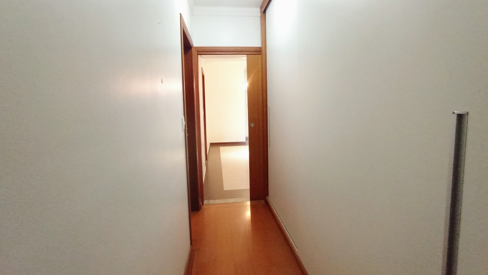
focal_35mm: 18
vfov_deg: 60.9
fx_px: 233
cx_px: 242
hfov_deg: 92.7
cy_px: 125
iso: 705
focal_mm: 1.65
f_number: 2.2
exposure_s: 1/24
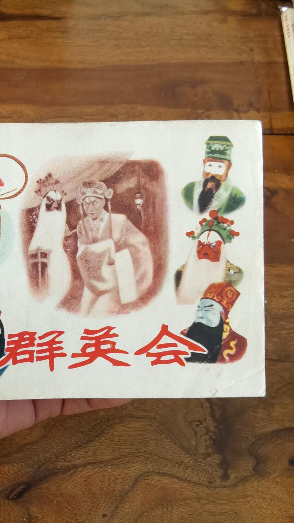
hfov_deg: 36.2
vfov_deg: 61.0
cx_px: 92
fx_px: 443
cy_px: 250
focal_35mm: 32
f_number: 2.2
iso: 160
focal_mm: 2.26
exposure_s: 1/40
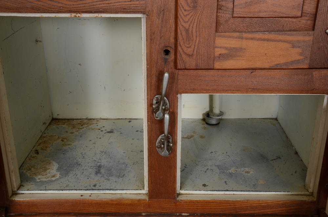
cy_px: 108
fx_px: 409
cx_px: 164
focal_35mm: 45
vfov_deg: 29.7
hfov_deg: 43.7
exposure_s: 1/80
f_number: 10
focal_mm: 30
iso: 100
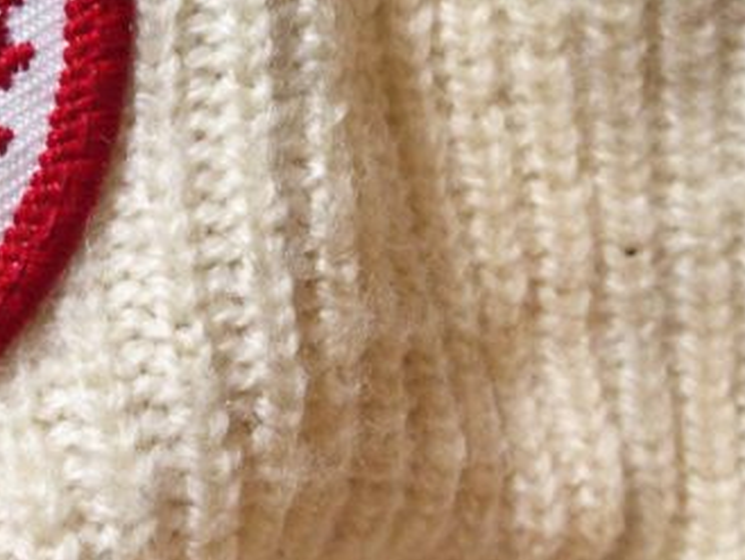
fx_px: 2347
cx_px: -190
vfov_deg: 13.4
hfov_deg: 17.1
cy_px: -39
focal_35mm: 109
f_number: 2.4
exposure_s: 1/20
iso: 80
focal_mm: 4.28
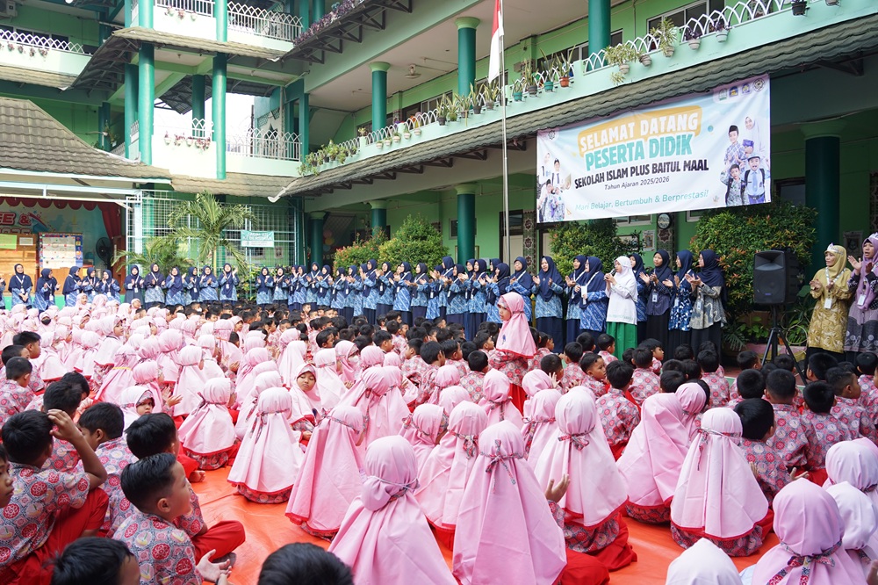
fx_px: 683
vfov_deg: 46.4
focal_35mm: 28
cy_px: 292
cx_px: 439
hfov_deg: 65.5
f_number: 6.3
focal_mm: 28
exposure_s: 1/125
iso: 400
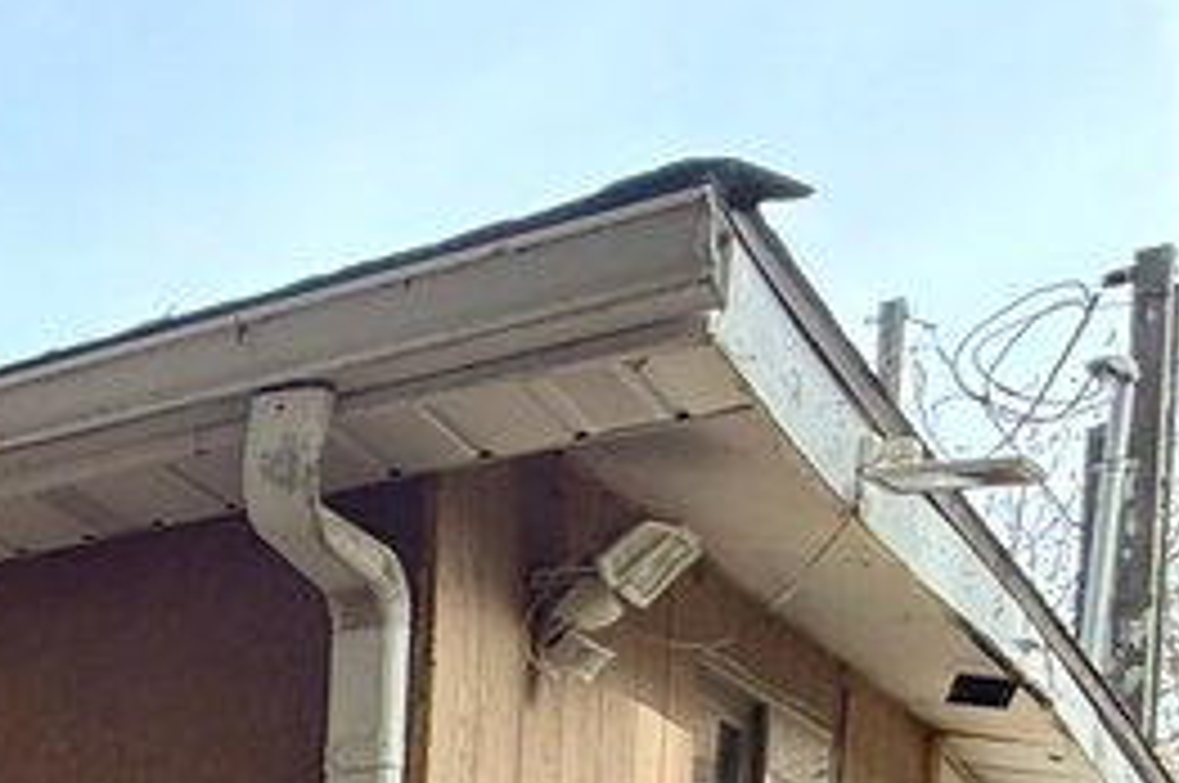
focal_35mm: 57
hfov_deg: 22.0
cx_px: -932
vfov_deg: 20.8
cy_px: 1107
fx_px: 1864
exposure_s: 1/291
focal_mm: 2.22
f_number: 2.2
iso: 64
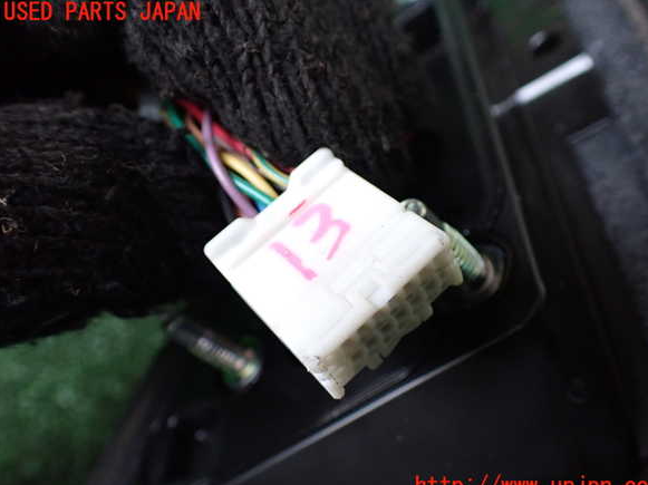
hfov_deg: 58.4
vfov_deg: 45.4
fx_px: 580
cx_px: 332
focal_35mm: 31
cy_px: 250
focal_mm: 5.4
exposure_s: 1/125
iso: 640
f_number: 2.3
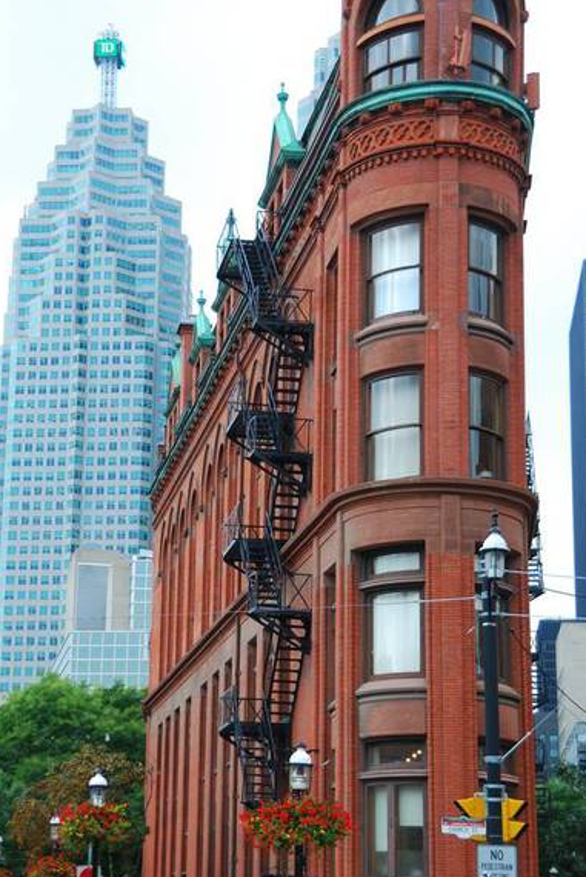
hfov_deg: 19.5
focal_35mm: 70
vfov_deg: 28.8
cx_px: 243
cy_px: 500
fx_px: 1706
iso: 220
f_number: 4.5
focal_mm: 38
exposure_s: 1/160
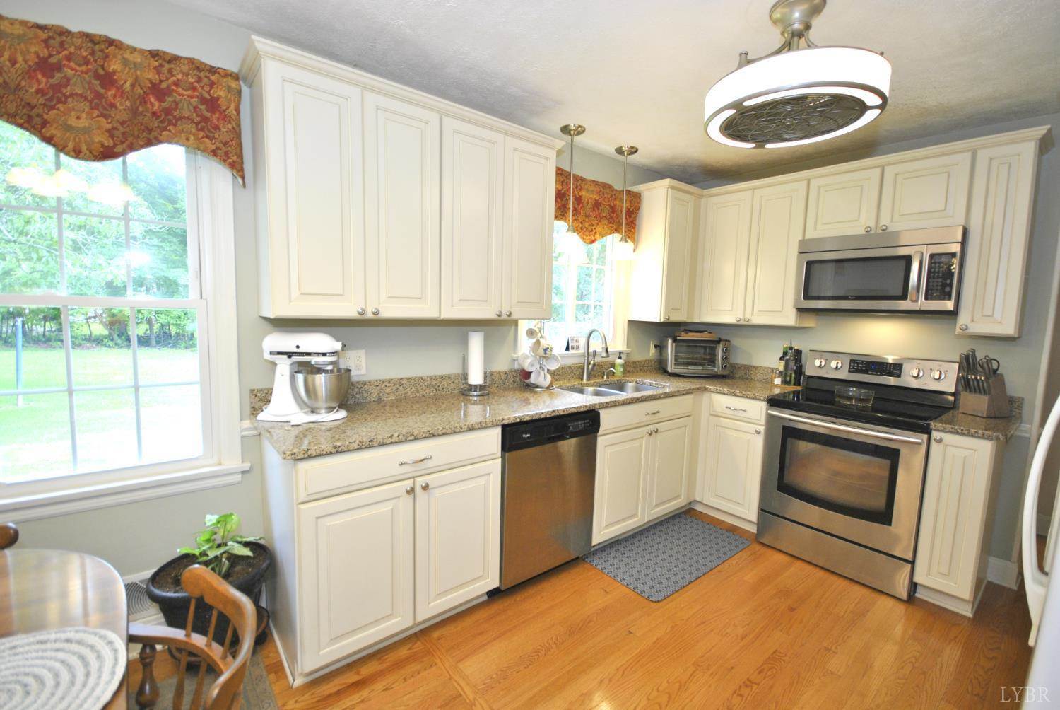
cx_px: 530
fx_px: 442
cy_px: 355
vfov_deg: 77.5
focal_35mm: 15
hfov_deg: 100.3
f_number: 4
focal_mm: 10
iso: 250
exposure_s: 1/30
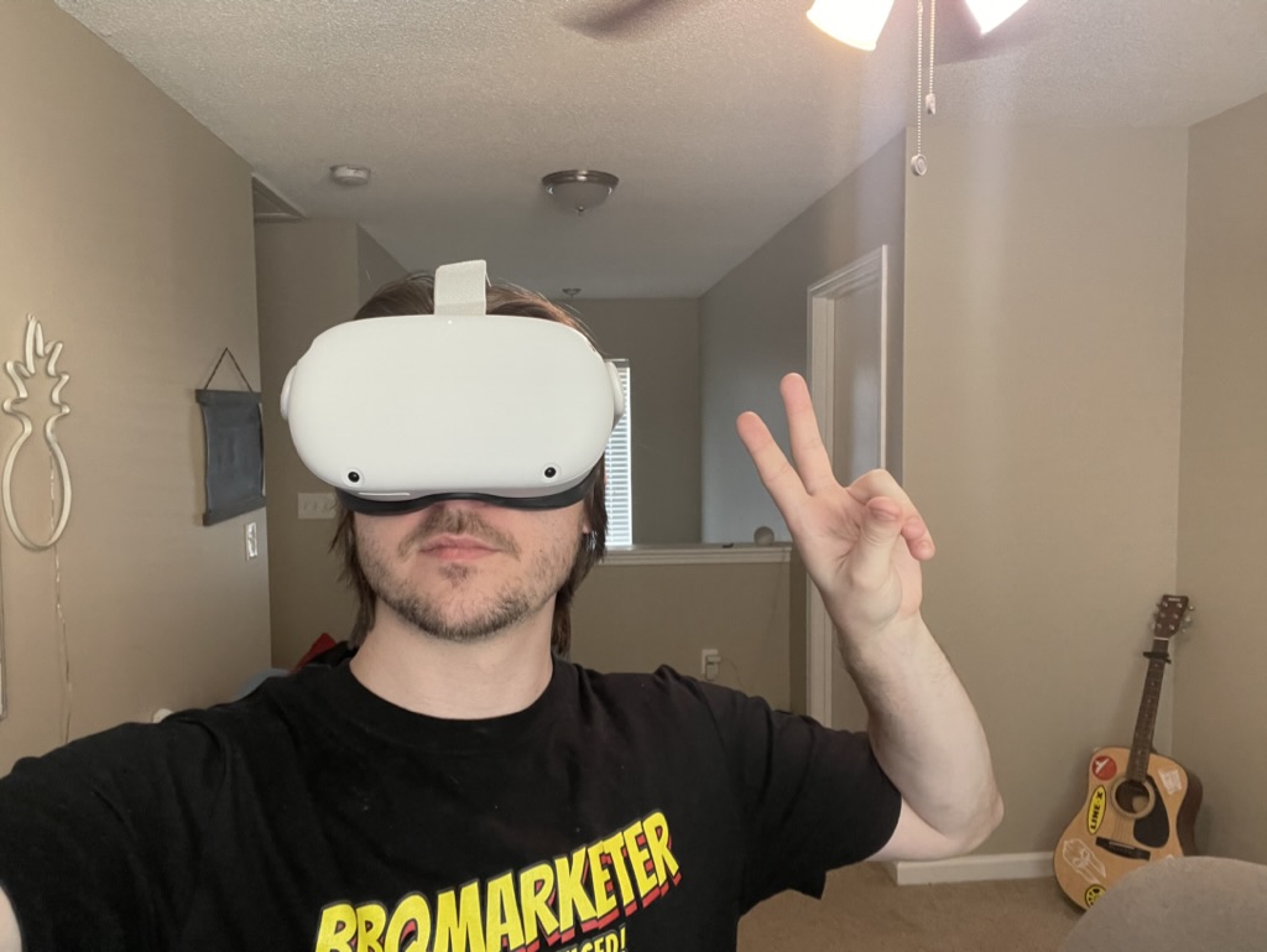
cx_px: 634
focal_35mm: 23
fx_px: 842
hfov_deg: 73.9
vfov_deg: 58.9
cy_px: 476
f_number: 2.2
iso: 250
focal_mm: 2.71
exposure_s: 1/60
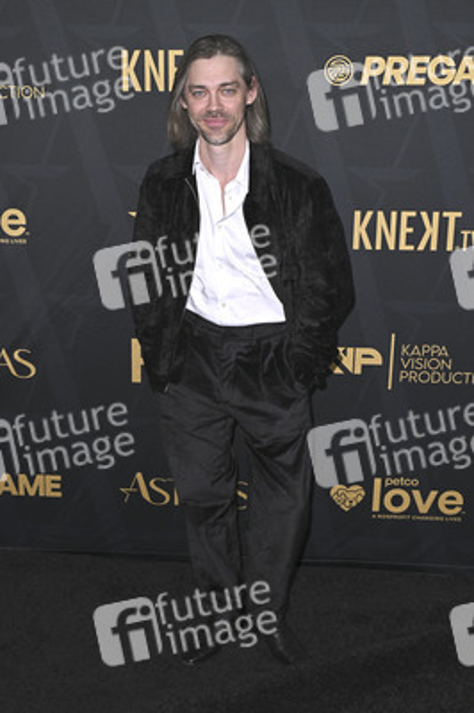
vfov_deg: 50.7
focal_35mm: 38
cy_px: 356
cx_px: 237
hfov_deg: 35.0
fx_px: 752
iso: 2000
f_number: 5.6
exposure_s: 1/320
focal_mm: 38
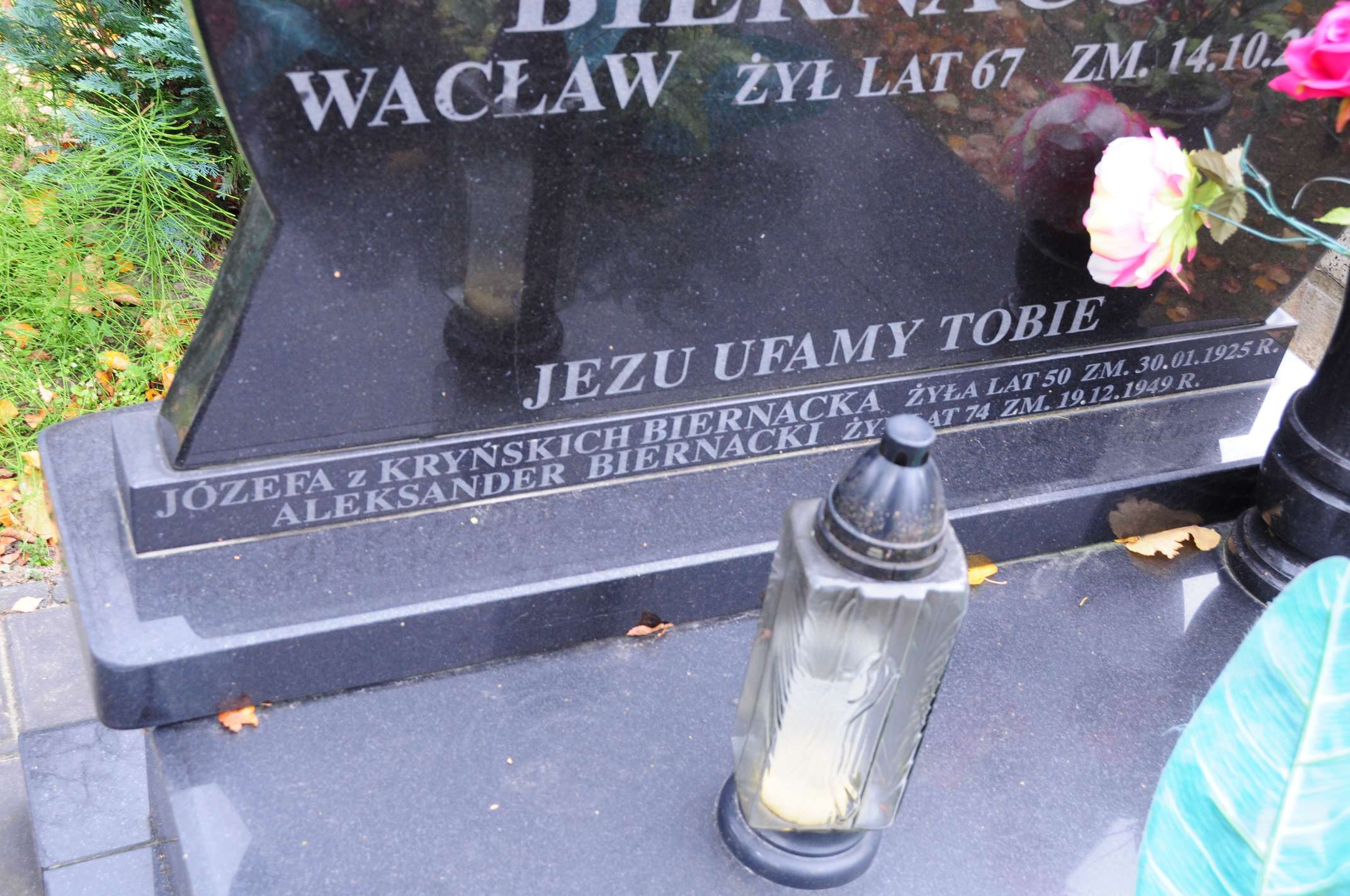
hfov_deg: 45.0
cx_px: 675
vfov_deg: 30.8
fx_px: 1629
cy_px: 448
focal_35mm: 44
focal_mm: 29
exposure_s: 1/80
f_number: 7.1
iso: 400
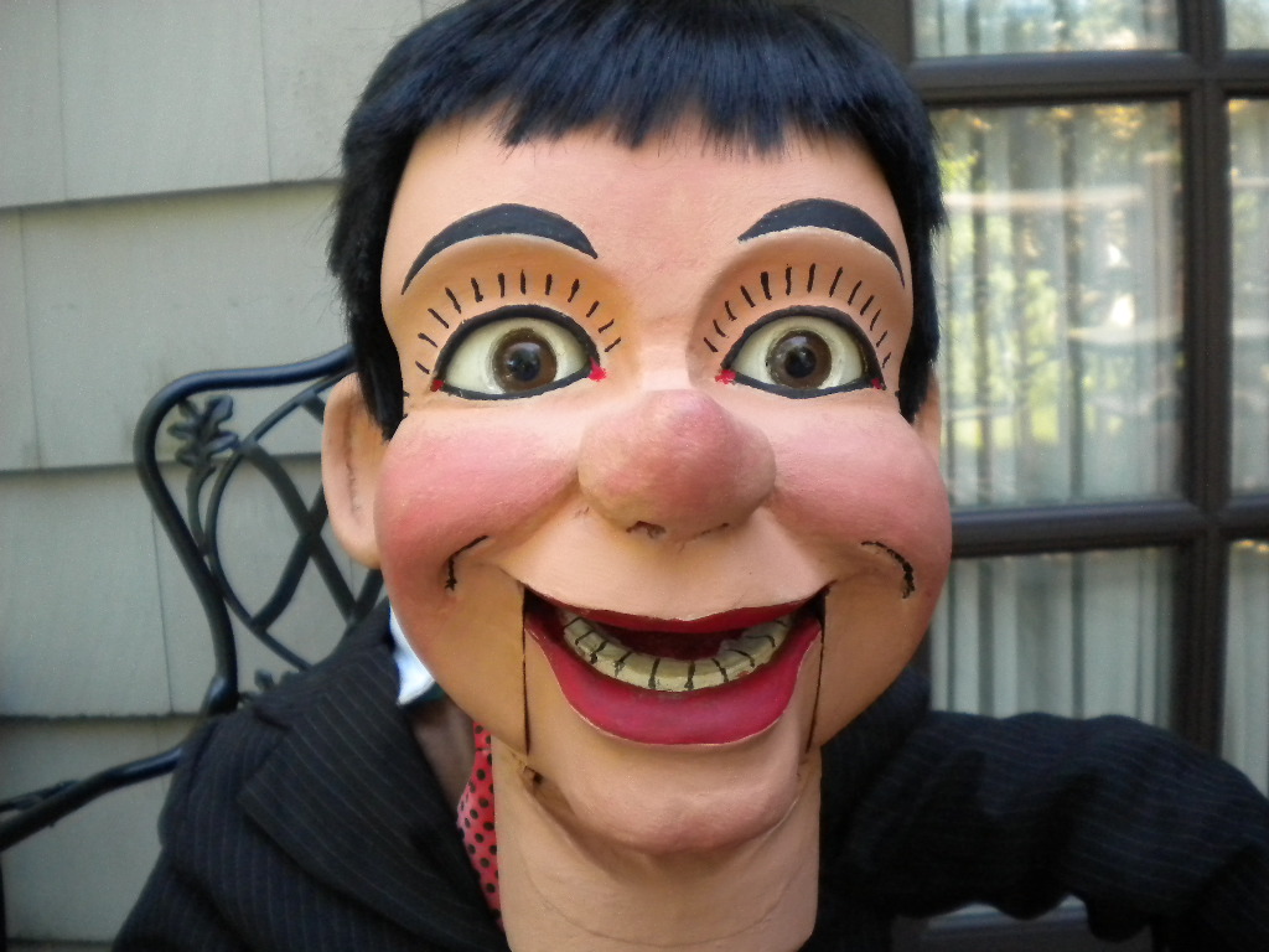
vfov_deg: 40.7
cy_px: 476
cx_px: 634
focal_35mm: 35
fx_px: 1283
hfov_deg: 52.6
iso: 400
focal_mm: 6.3
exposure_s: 1/256
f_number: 3.1
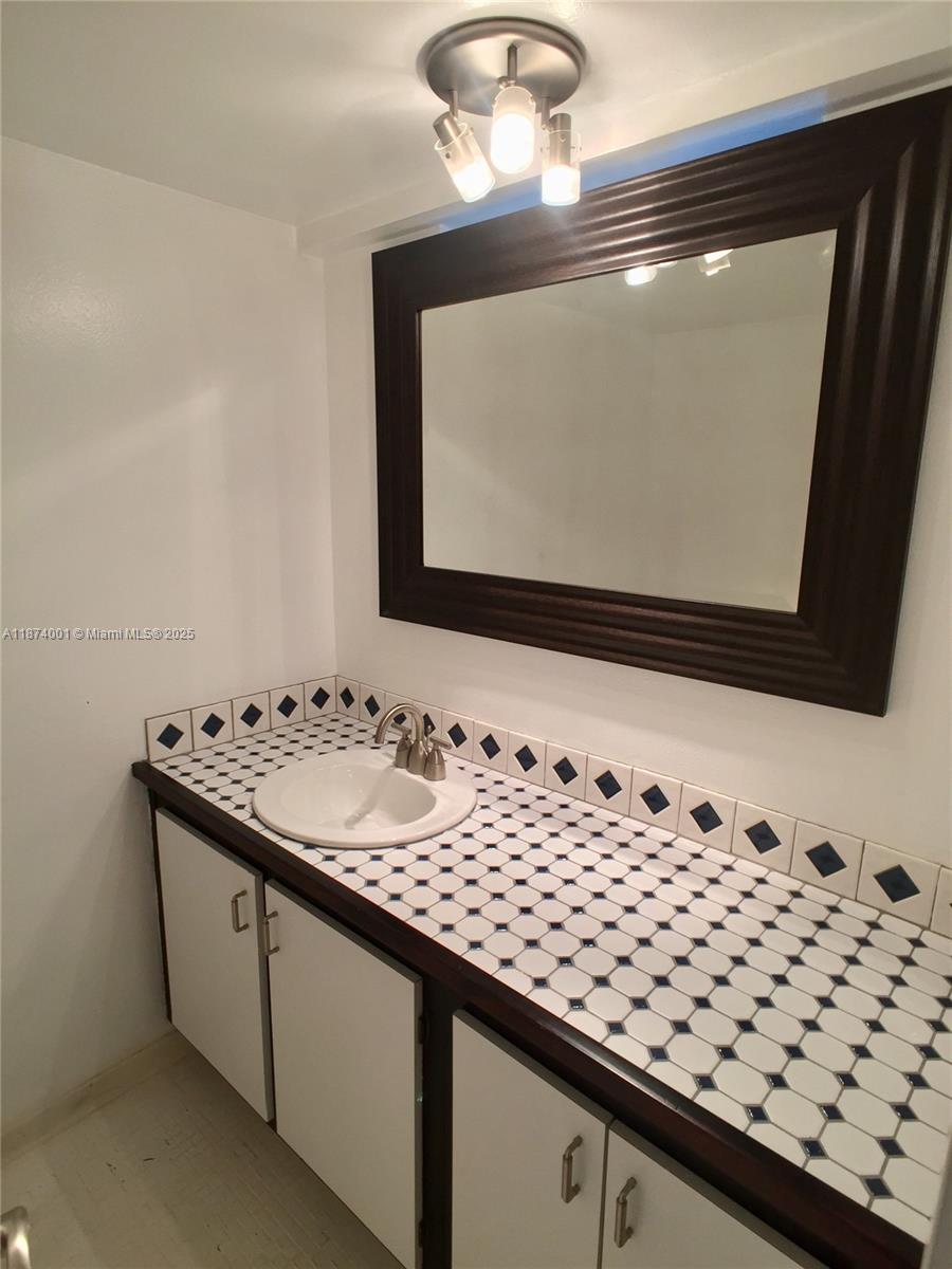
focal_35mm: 29
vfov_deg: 61.7
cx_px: 476
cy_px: 634
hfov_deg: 48.2
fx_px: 1063
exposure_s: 1/40
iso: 32
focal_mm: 4.15
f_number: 2.2
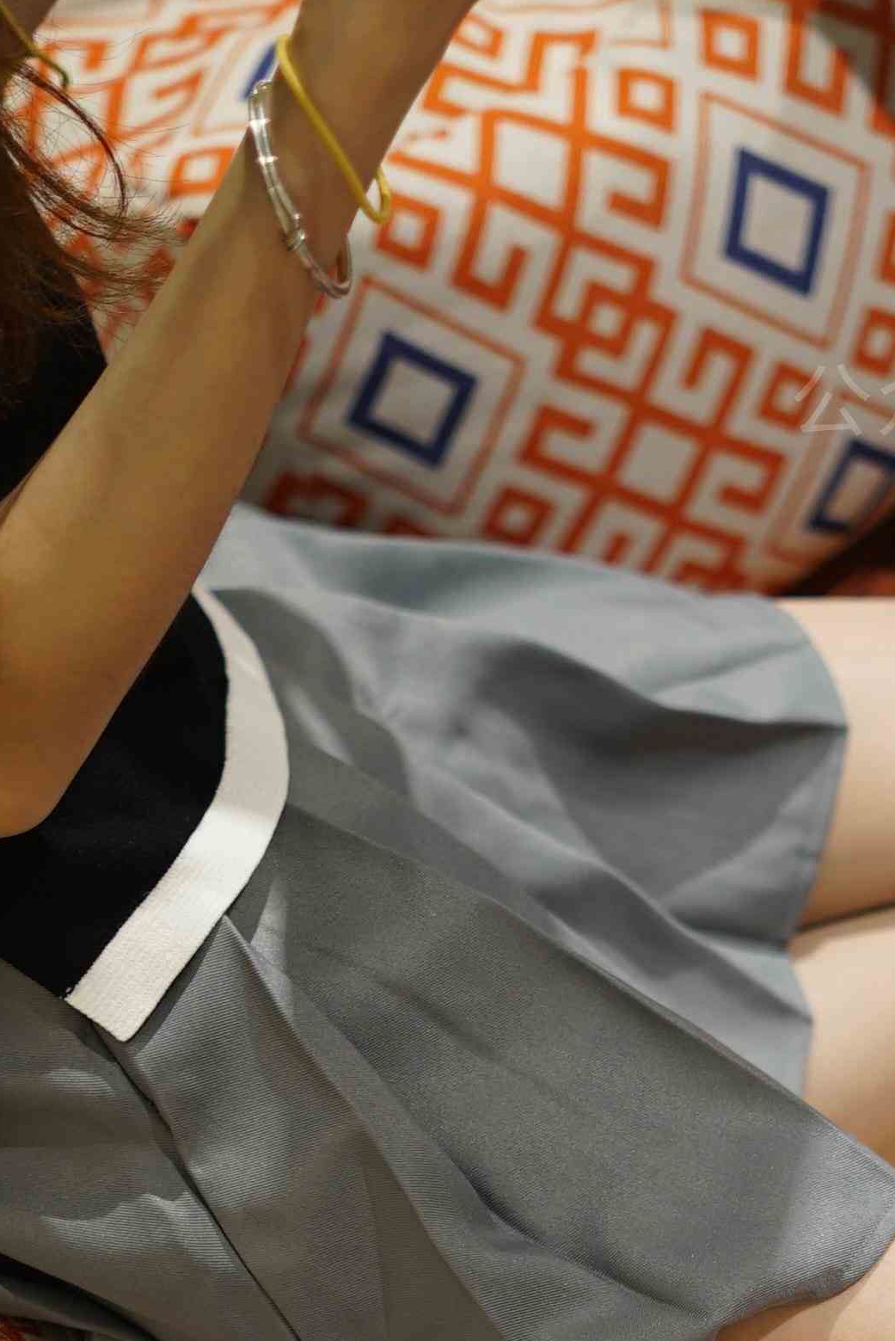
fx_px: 5066
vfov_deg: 14.7
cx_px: 665
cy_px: 1462
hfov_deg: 10.1
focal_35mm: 136
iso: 200
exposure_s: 1/160
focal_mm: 50
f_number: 1.8
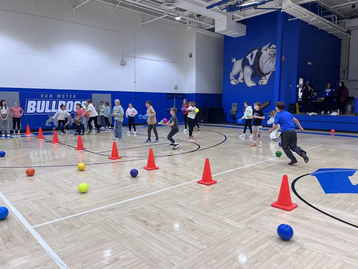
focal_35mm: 26
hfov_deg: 67.3
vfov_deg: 53.1
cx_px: 179
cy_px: 134
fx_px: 269
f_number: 1.6
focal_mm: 5.1
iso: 40
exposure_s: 1/120
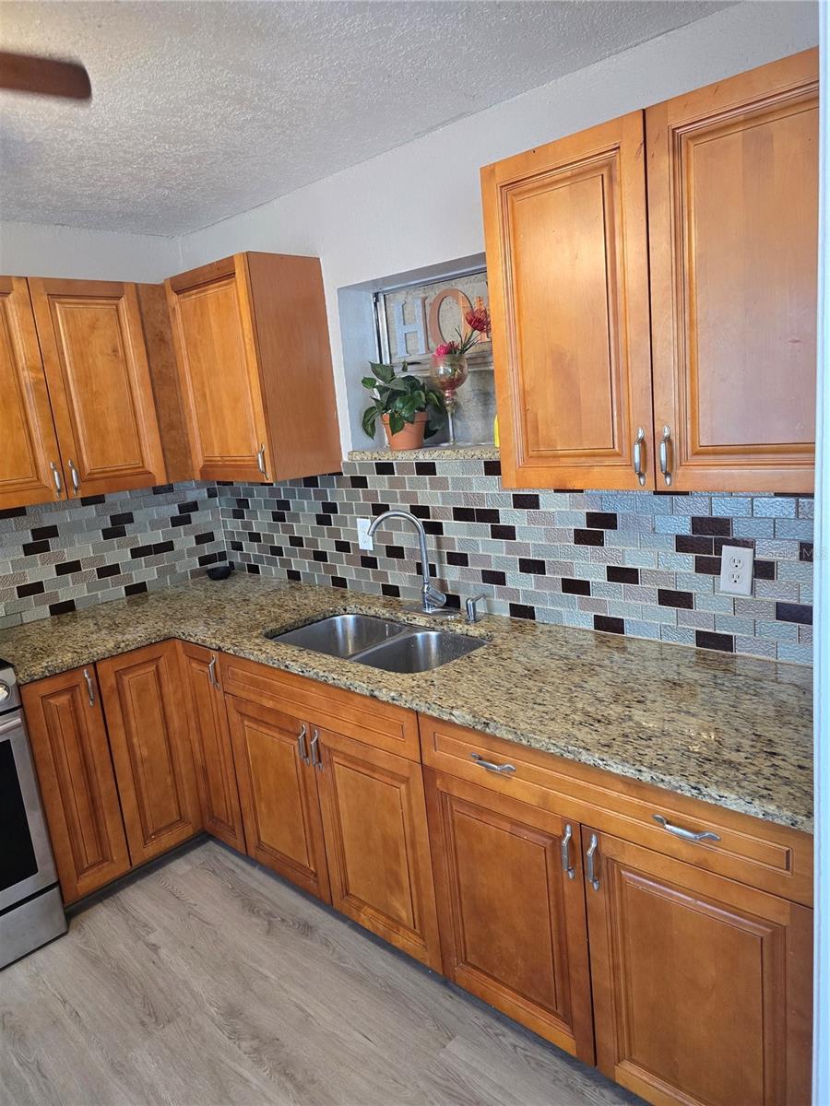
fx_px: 735
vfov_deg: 73.9
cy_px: 553
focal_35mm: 23
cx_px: 415
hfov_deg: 58.9
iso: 500
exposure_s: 1/120
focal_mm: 6.3
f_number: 1.7
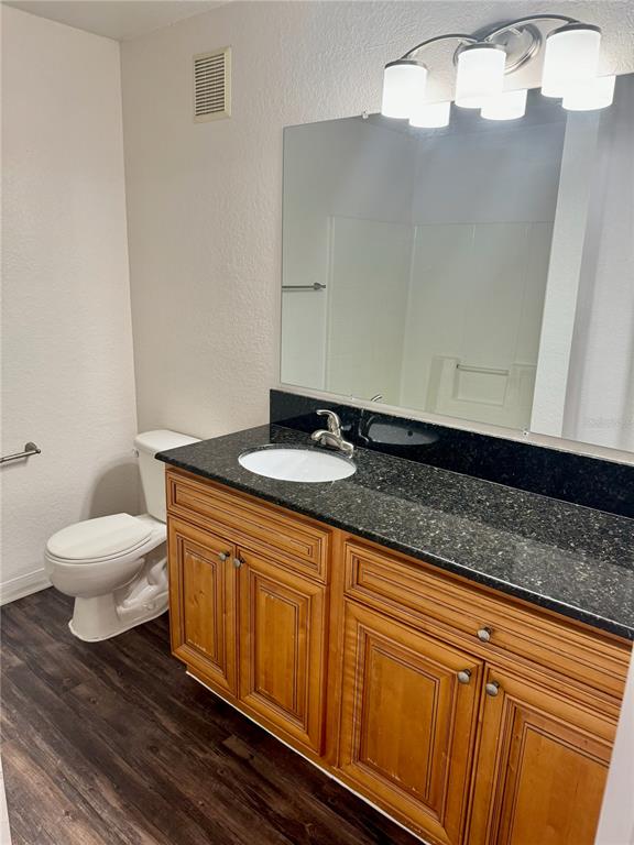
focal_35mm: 24
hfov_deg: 56.8
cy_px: 422
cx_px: 317
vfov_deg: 71.6
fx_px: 586
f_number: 1.78
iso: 200
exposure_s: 1/120
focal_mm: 6.86
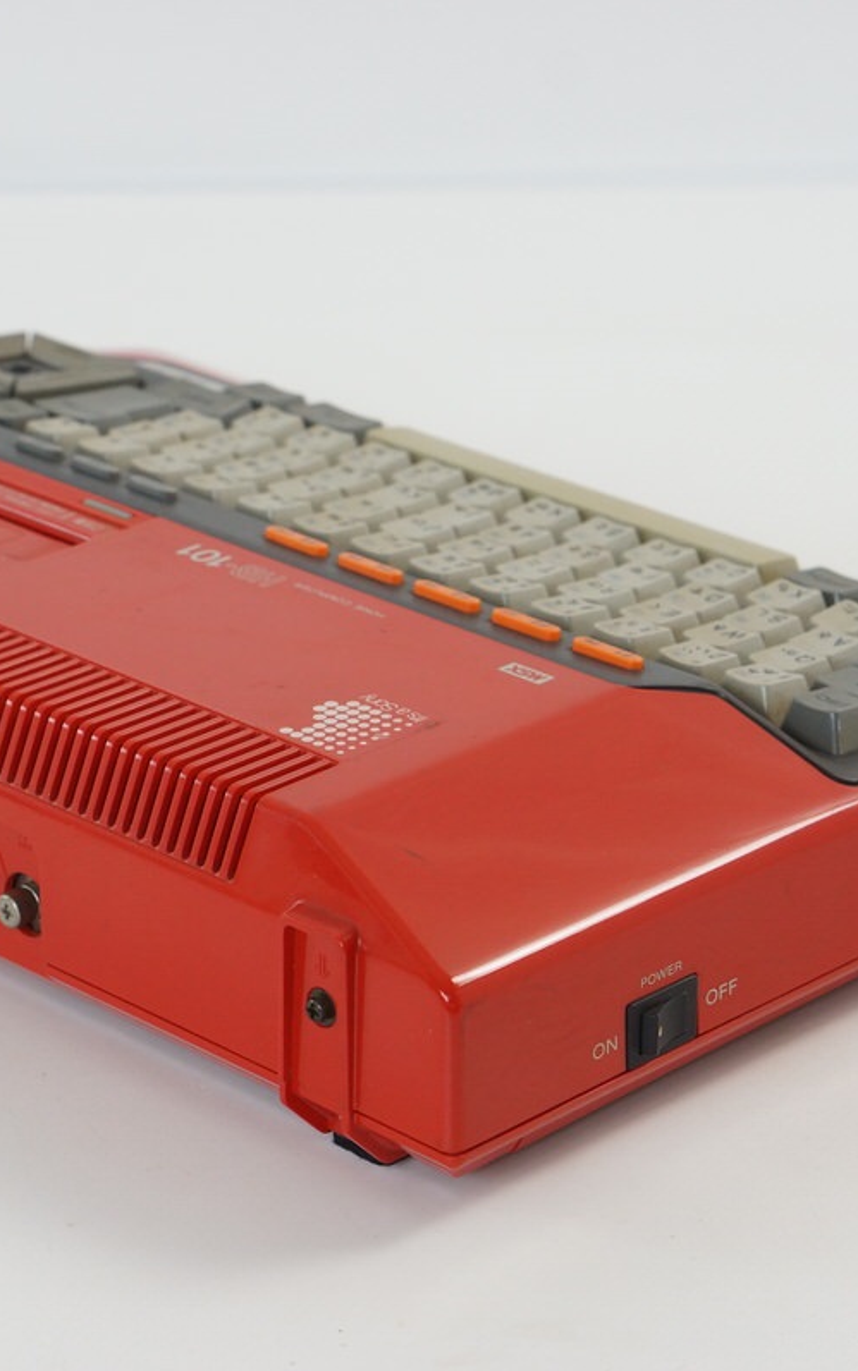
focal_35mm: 115
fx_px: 4301
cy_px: 686
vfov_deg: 18.1
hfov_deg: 11.4
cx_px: 297
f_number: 6.3
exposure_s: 1/80
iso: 640
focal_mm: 50
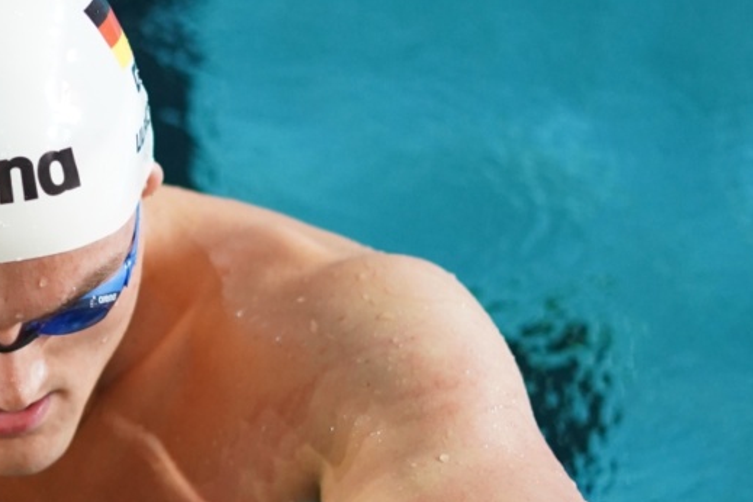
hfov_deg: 19.4
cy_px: 329
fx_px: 2154
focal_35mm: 103
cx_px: 36
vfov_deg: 13.3
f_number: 1.8
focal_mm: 50
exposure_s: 1/640
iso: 2500
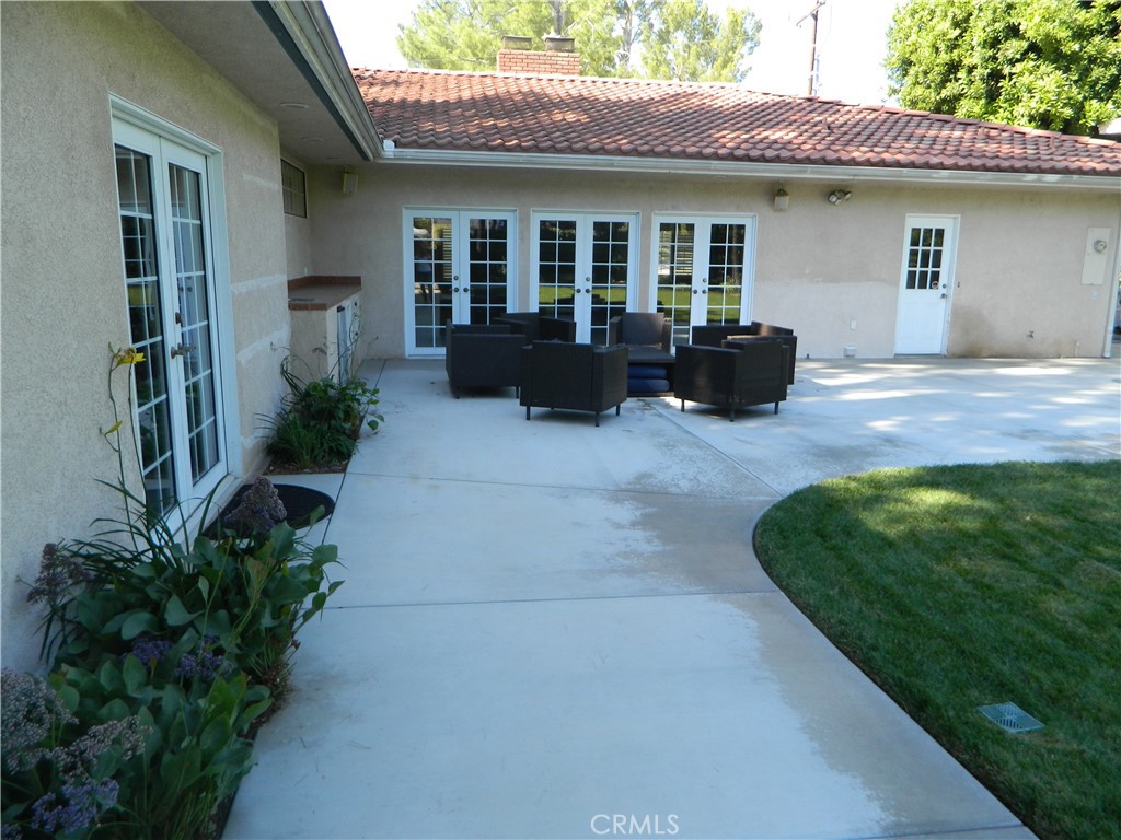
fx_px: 810
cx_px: 560
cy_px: 420
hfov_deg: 69.4
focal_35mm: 25
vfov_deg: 54.9
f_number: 3.1
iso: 80
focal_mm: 4.5
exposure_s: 1/160
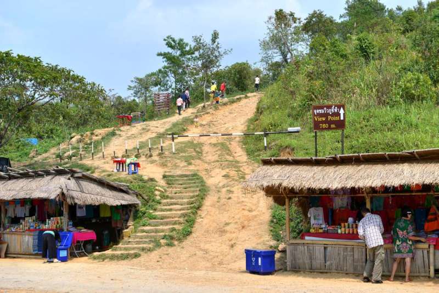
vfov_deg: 22.6
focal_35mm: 60
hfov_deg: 33.4
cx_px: 220
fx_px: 732
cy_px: 146
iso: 100
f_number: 7.1
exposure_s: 1/200
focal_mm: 60
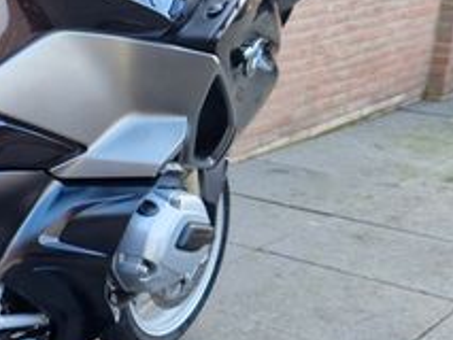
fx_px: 903
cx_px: -187
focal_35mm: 69
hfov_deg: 23.6
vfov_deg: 21.3
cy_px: 193
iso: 100
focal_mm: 5.4
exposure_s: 1/180
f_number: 1.8
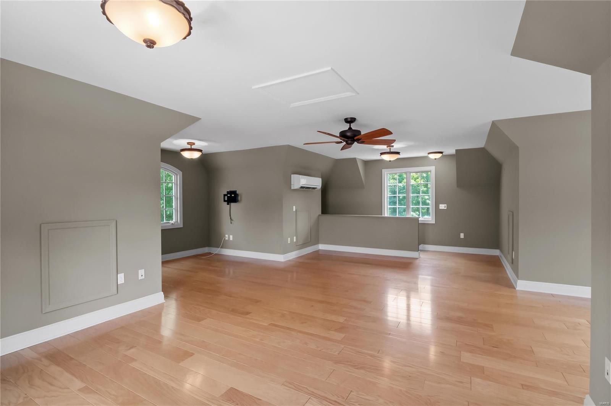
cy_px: 203
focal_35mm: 16
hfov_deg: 96.8
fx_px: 271
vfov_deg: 73.7
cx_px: 306
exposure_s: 1/15
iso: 640
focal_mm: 8
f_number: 8
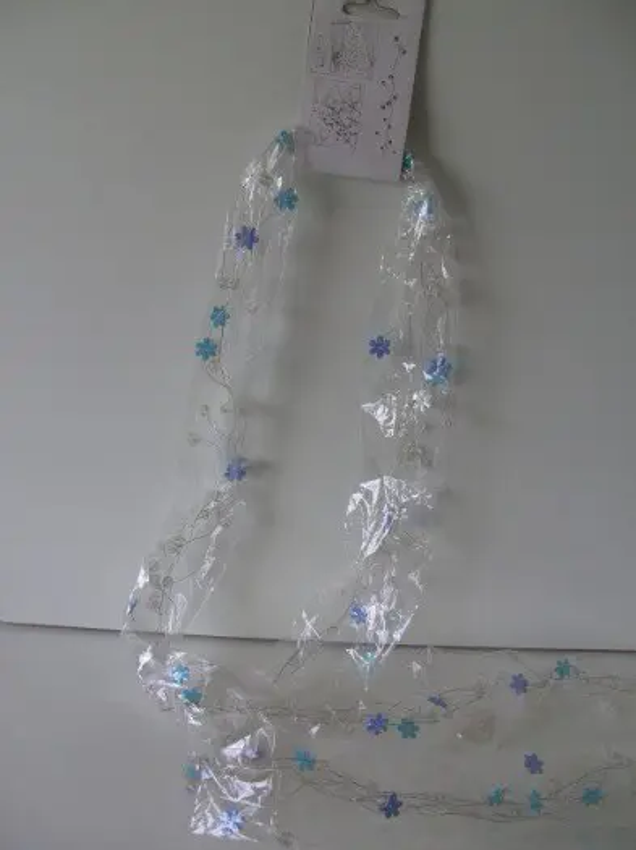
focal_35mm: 37
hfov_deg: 38.6
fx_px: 908
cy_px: 425
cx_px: 318
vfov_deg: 50.2
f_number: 3.5
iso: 64
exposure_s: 1/75
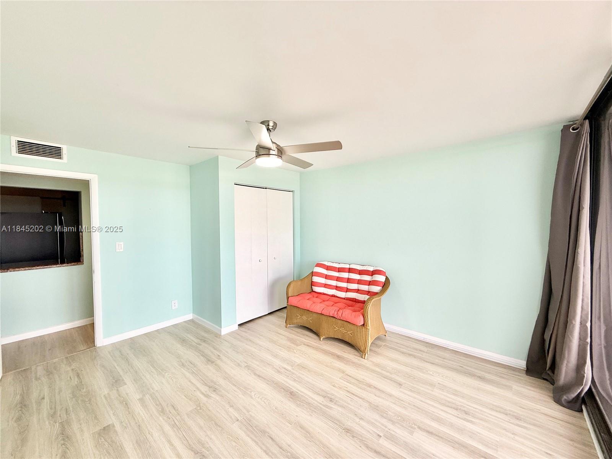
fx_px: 248
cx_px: 306
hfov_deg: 102.1
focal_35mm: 14
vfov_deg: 85.7
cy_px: 230
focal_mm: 2.22
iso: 64
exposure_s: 1/120
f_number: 2.2
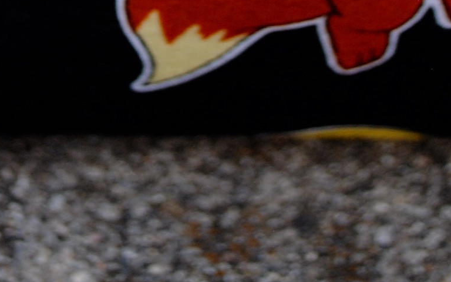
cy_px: -455
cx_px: 68
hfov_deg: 9.7
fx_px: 2655
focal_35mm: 216
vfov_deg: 5.8
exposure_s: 1/30
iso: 200
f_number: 4.5
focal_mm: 28
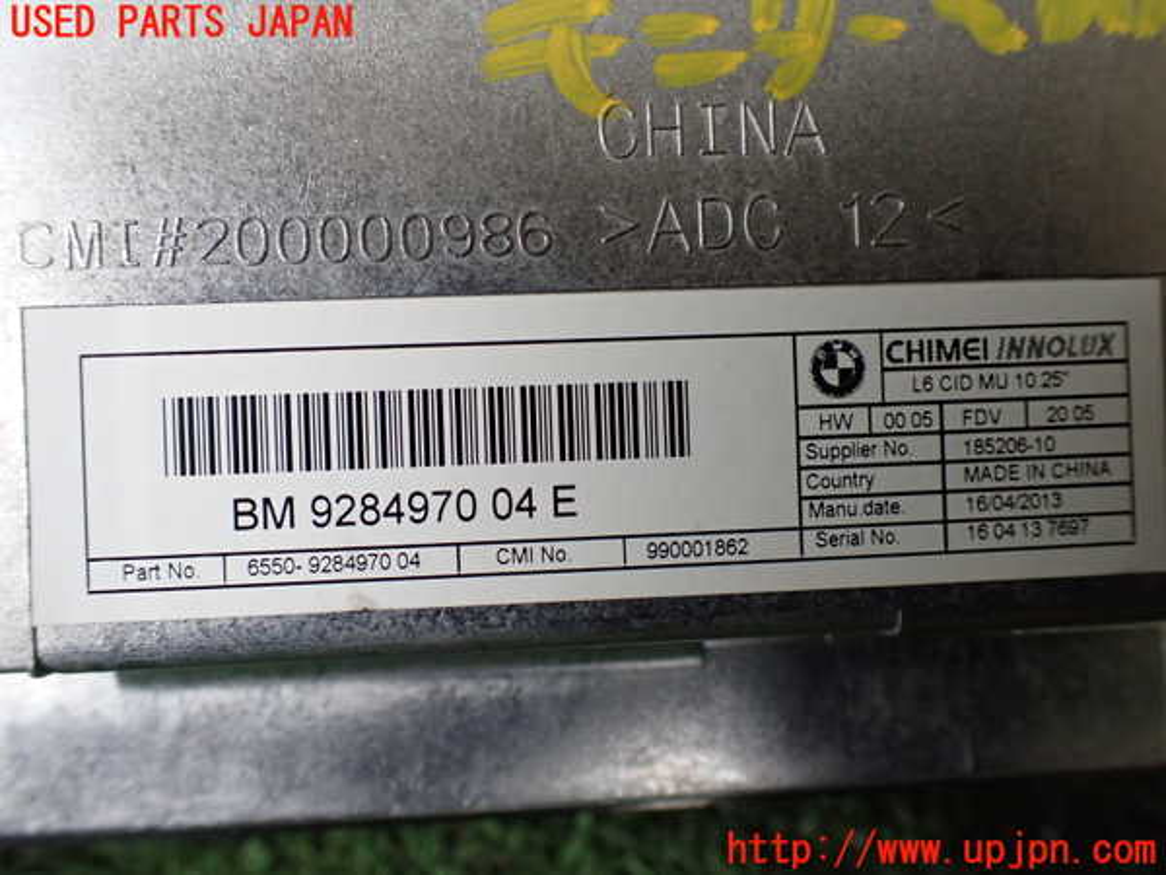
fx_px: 1011
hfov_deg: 60.0
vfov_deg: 46.8
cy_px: 438
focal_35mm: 30
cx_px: 583
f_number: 2.3
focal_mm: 5.4
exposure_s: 1/125
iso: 640
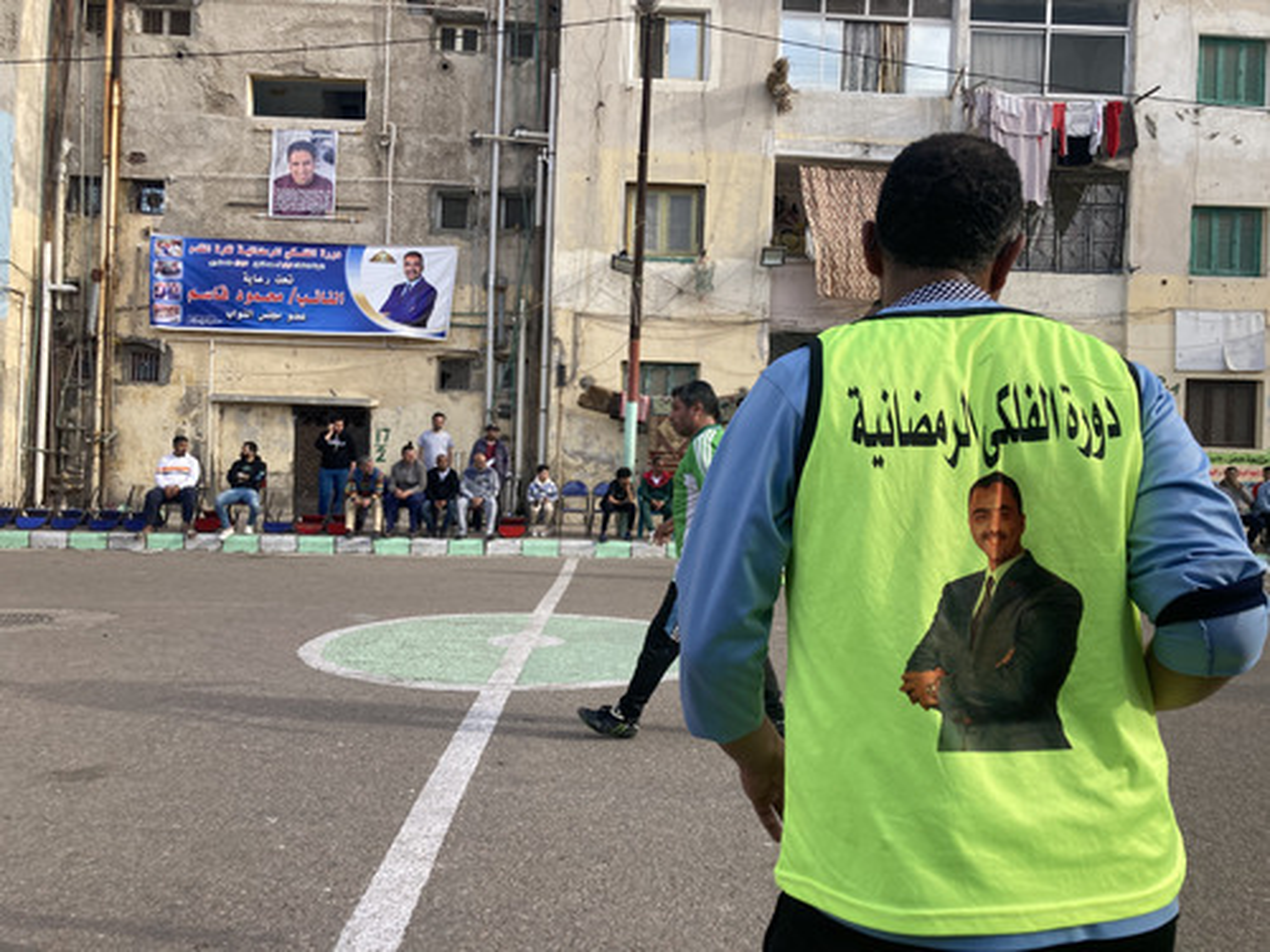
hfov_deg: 63.4
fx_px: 1027
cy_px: 476
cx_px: 635
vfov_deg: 49.7
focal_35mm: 28
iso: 20
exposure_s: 1/685
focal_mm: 3.99
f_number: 1.8
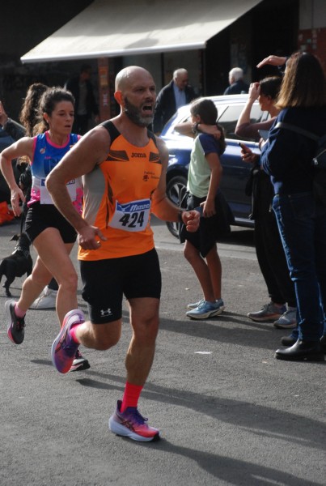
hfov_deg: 11.5
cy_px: 243
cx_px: 163
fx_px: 1621
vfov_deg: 17.0
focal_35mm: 120
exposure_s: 1/1250
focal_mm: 80
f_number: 5.6
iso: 1000
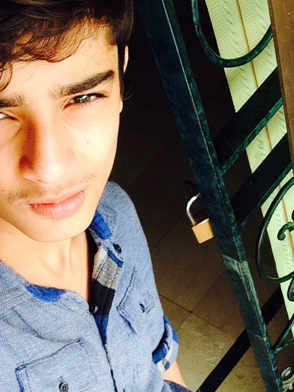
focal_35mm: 59
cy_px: 285
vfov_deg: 32.2
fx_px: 668
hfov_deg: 24.8
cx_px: 130
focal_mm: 2.18
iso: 40
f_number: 2.4
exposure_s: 1/120
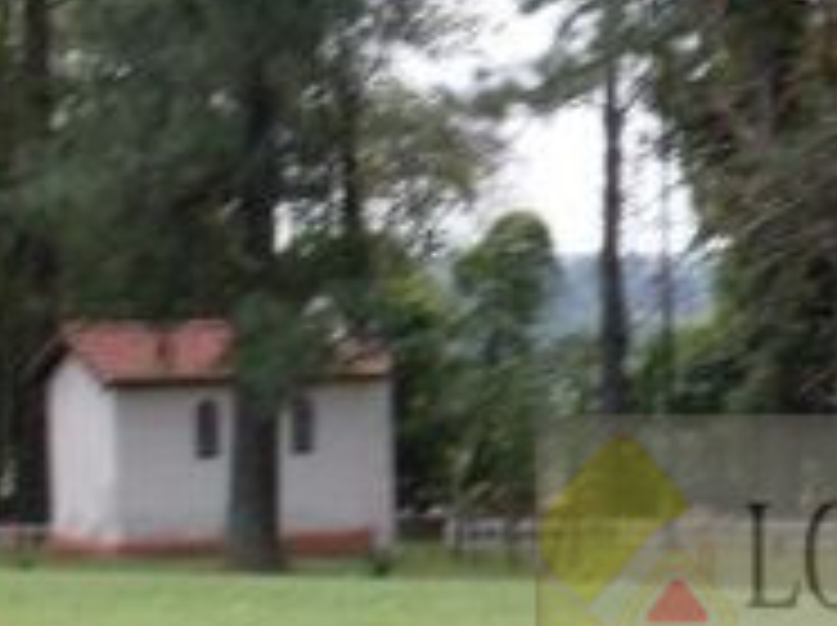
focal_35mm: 157
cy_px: 585
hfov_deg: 12.4
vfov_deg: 9.4
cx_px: 873
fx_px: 3791
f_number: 8.4
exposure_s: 1/90
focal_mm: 6.3
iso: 80
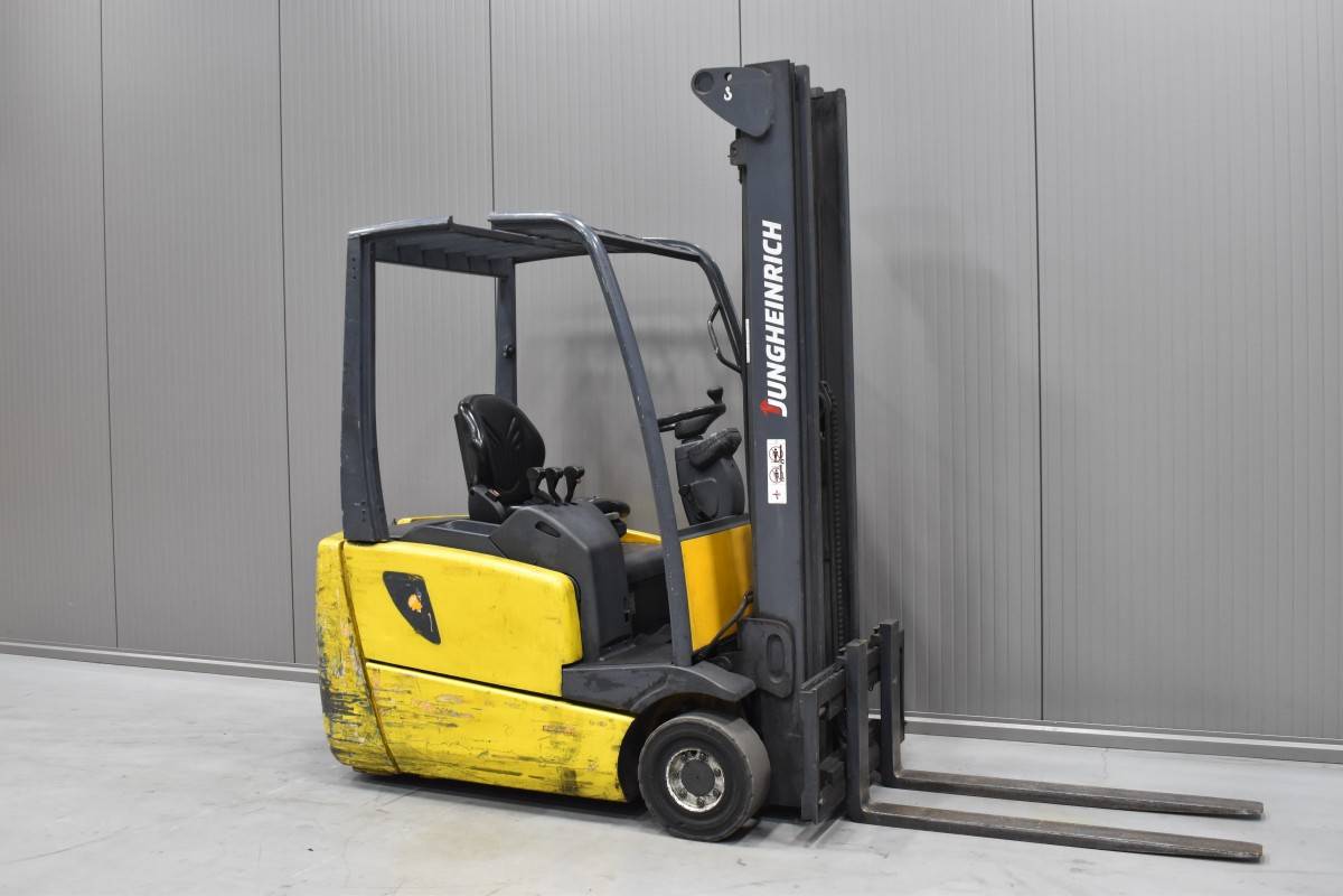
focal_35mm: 34
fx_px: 1287
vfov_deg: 38.4
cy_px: 448
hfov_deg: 55.1
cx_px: 672
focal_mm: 23
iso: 1250
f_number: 5.6
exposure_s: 1/25
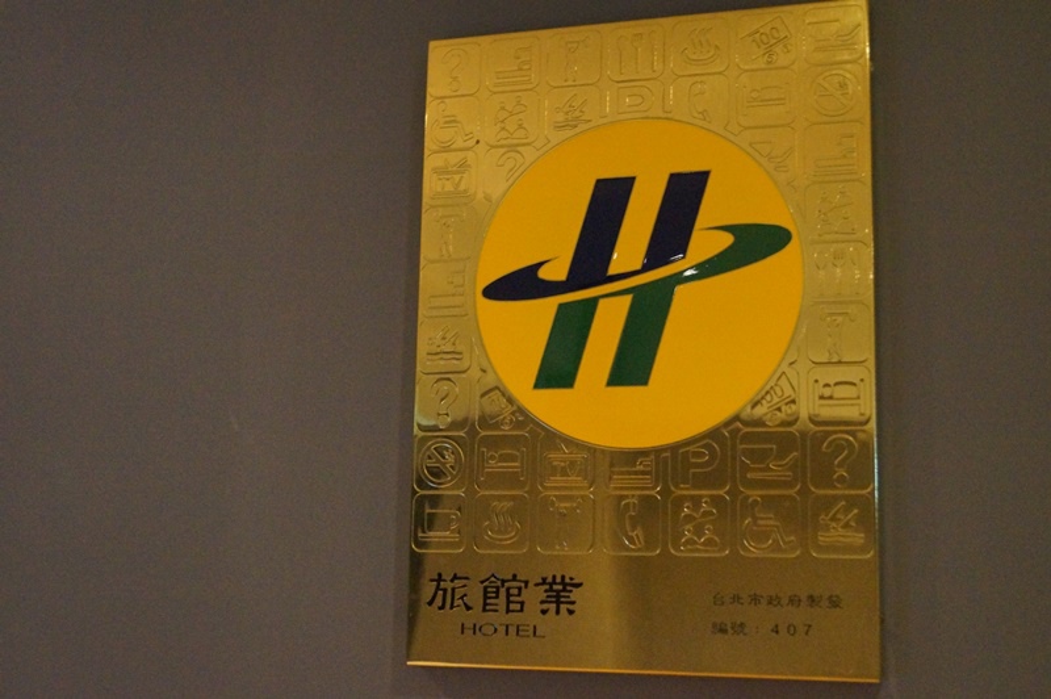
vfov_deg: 29.8
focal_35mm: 45
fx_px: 1313
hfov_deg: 43.6
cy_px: 350
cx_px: 526
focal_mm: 30
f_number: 4.5
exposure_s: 1/20
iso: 3200
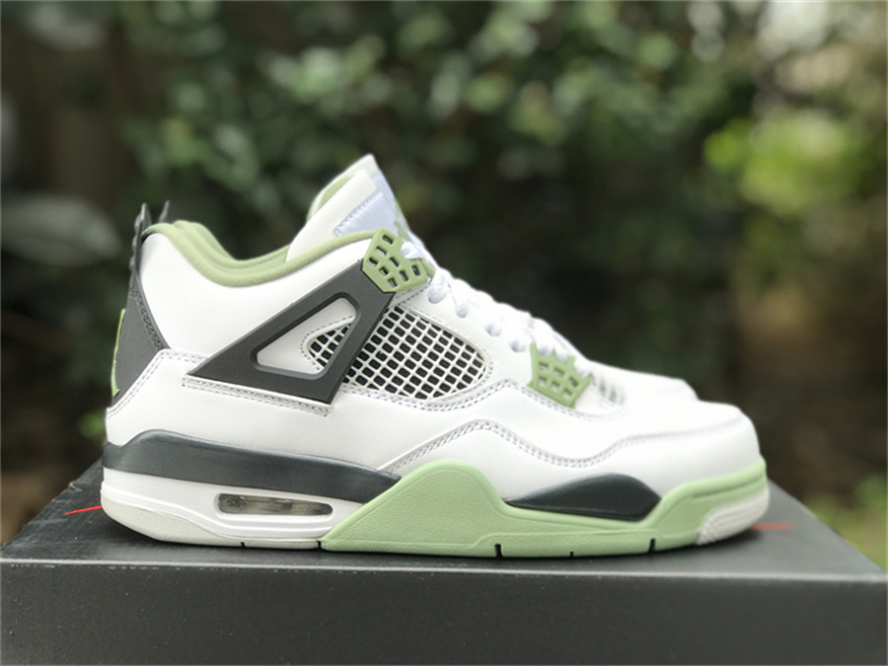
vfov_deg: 25.7
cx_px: 444
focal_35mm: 57
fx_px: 1462
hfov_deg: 33.8
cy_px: 333
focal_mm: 6.6
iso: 25
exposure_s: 1/100
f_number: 2.8
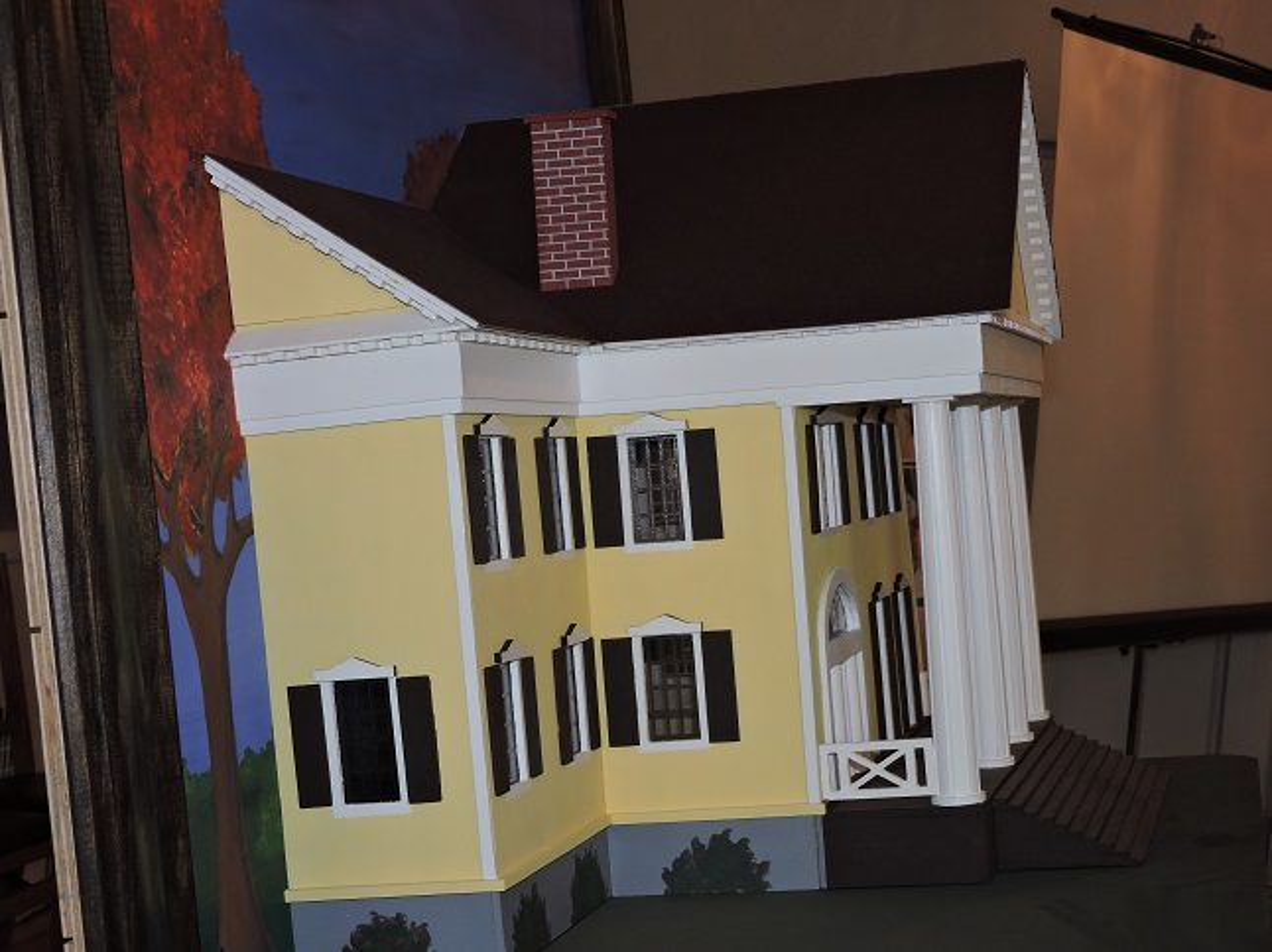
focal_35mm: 65
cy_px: 476
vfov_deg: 22.6
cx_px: 636
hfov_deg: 29.8
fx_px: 2388
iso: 200
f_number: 4.2
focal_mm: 11.6
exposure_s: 1/30
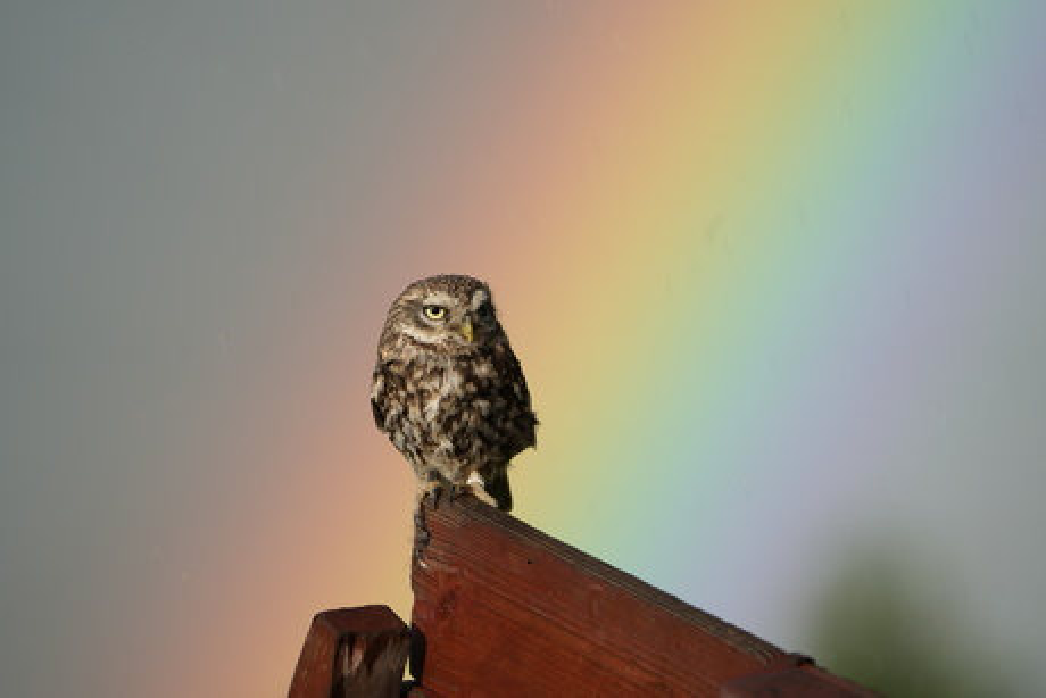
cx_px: 523
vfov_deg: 2.3
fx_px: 17438
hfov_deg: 3.4
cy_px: 349
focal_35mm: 600
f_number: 6.3
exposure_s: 1/500
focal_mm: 600
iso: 100
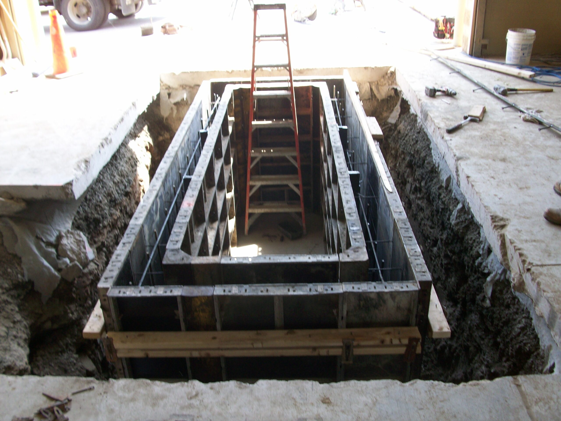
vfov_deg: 41.8
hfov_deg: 54.0
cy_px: 210
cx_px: 280
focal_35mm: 34
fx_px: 551
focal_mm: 5.7
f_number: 2.8
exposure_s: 1/63.9
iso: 64
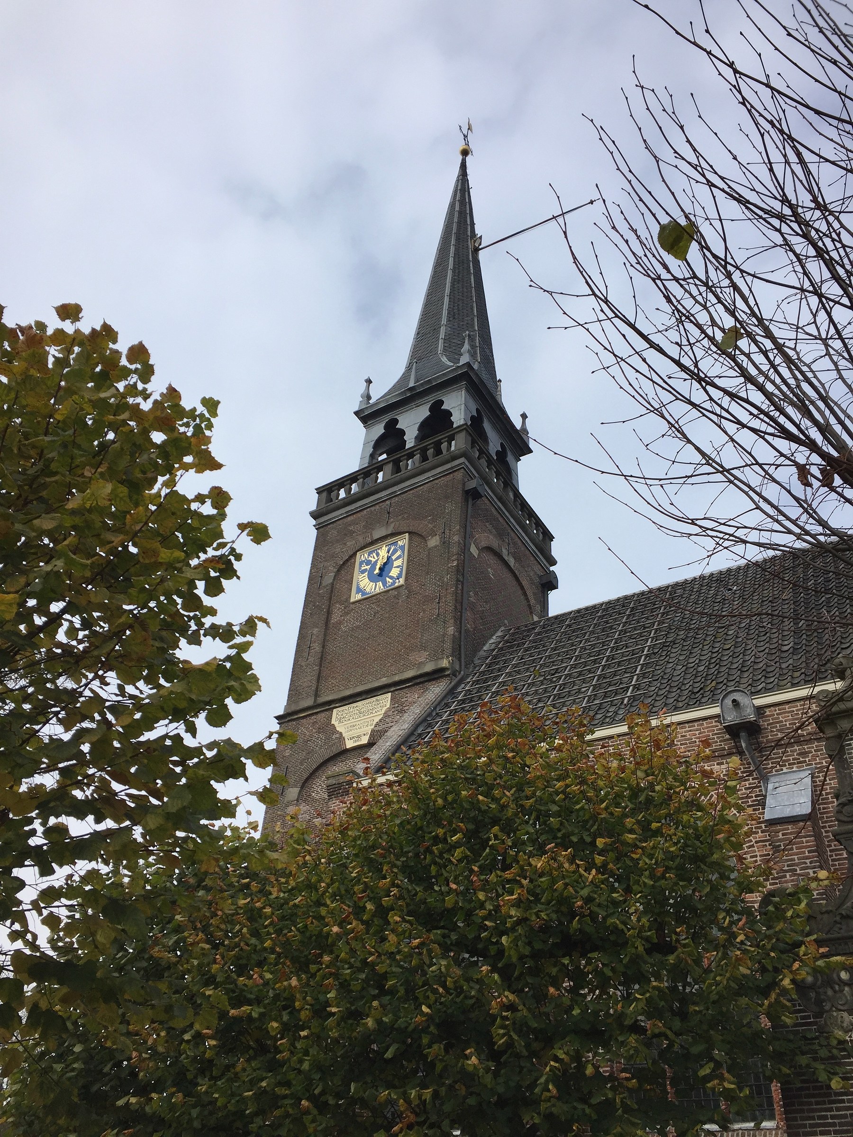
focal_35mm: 29
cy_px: 568
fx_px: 953
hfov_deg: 48.2
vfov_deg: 61.7
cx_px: 426
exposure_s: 1/860
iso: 32
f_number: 2.2
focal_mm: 4.15
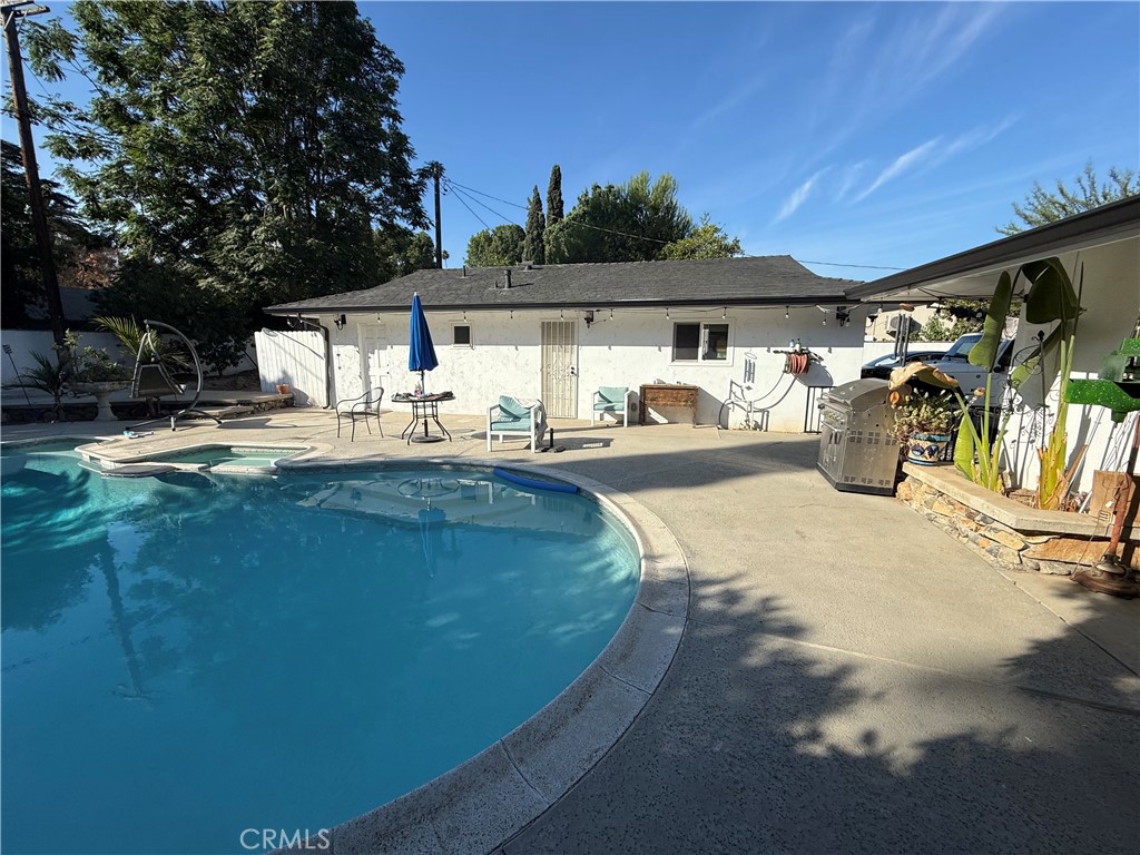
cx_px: 570
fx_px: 461
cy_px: 428
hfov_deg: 102.1
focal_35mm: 14
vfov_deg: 85.7
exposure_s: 1/2506
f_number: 2.2
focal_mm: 2.22
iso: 50
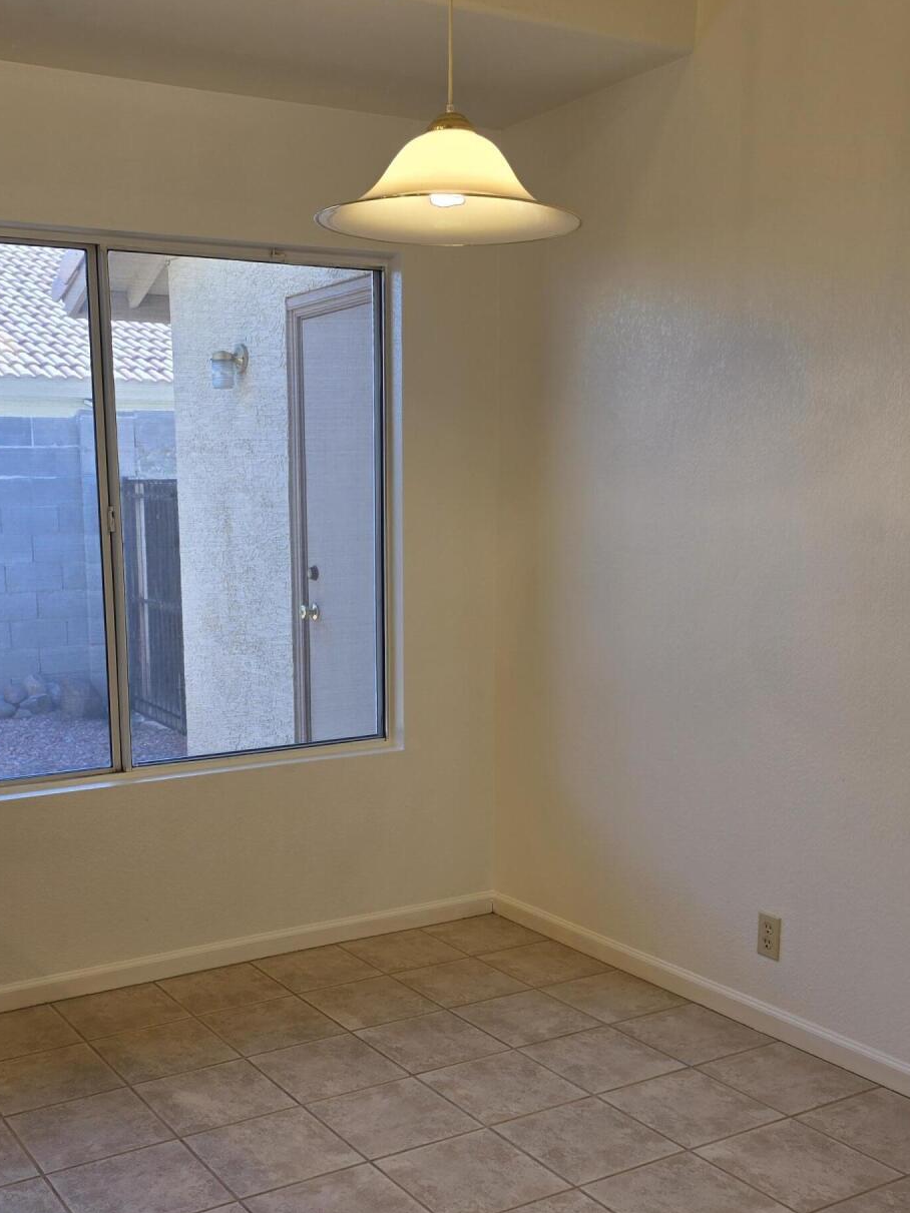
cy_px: 719
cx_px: 355
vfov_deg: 48.7
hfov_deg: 37.5
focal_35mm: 38
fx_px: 1332
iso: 32
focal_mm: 6.3
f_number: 1.7
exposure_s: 1/60
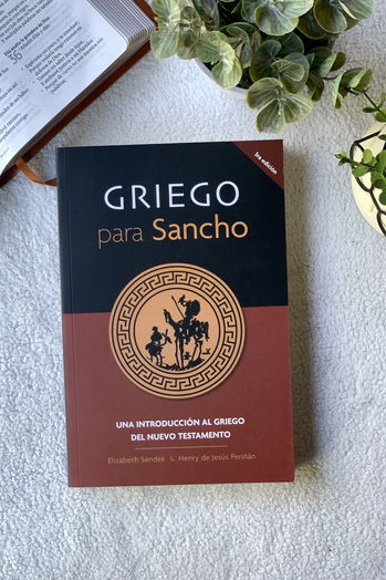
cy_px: 286
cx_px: 178
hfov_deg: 24.6
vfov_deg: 36.3
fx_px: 885
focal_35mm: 55
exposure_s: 1/122
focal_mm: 6
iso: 100
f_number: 2.4
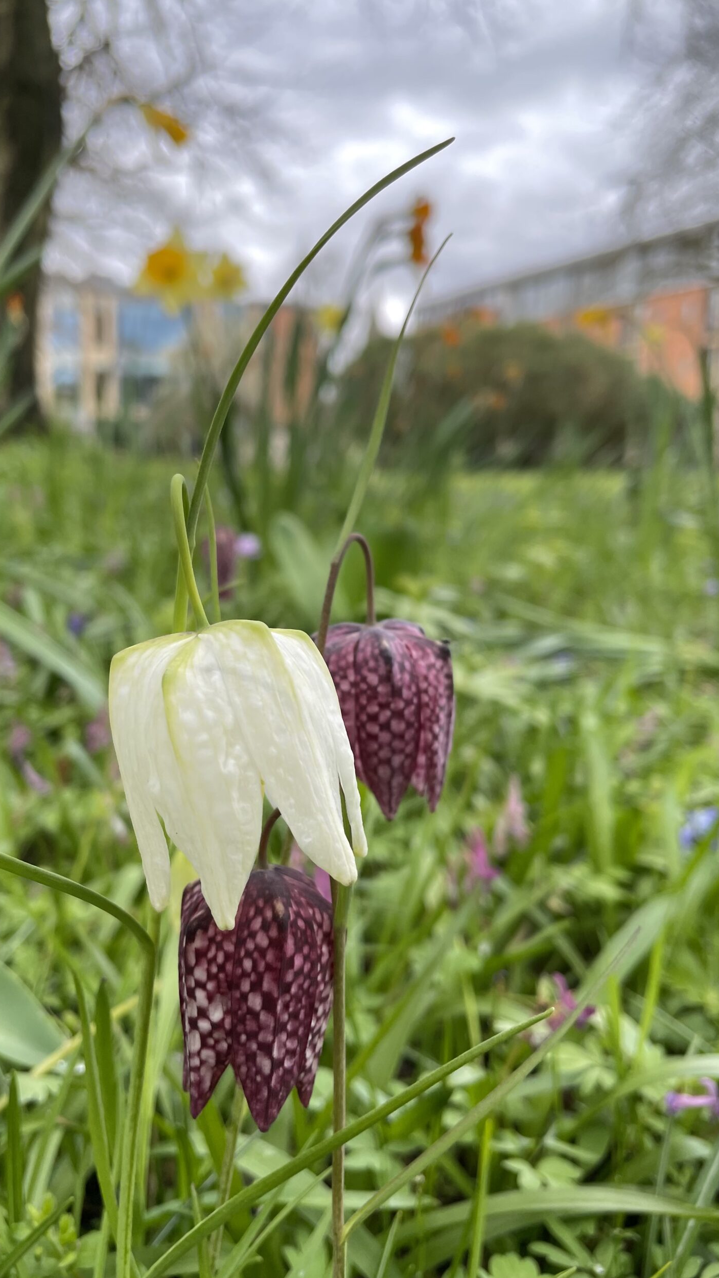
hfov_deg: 40.1
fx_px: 983
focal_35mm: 29
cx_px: 312
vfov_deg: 66.1
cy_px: 636
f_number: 1.6
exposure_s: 1/331
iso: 32
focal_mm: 4.2
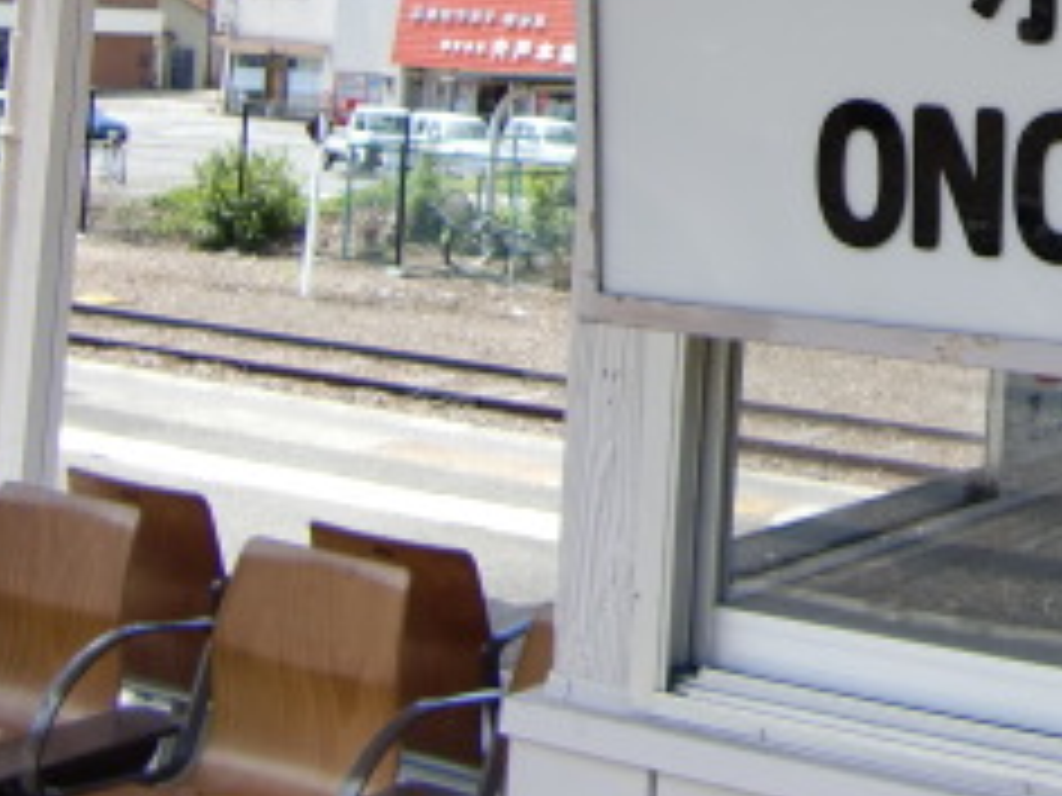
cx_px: 1251
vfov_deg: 18.5
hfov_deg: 23.6
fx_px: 2332
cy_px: -135
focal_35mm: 76
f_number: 2.6
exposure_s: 1/320
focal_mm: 4.9
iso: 64
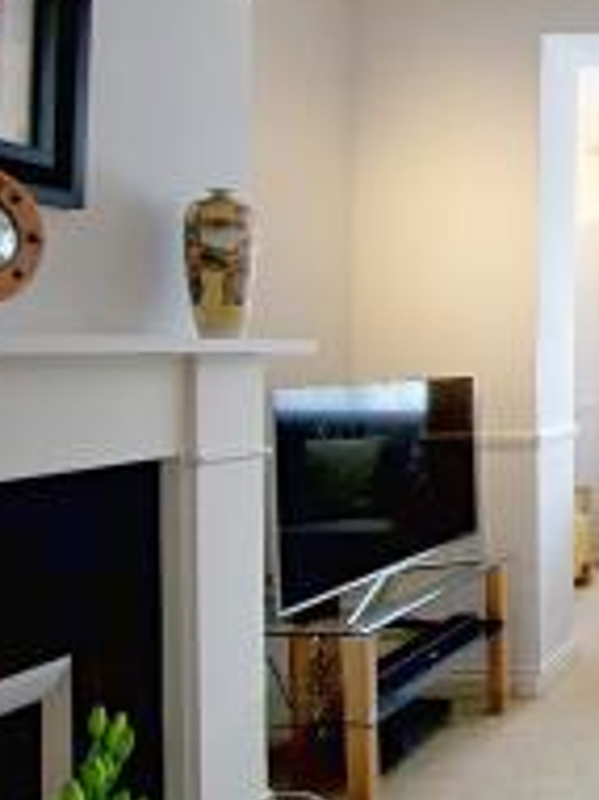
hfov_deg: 27.3
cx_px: 901
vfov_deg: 51.3
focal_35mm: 36
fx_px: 832
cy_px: 366
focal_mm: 10
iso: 160
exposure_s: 1/60
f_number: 4
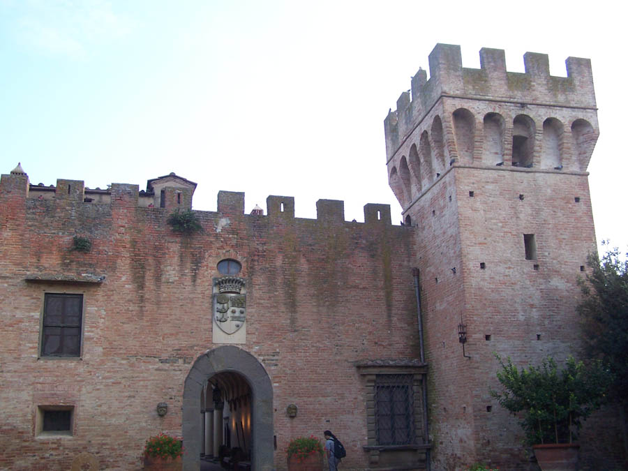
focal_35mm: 38
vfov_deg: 37.7
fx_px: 689
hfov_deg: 49.0
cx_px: 314
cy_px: 236
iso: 100
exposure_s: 1/250
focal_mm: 6.3
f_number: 3.2
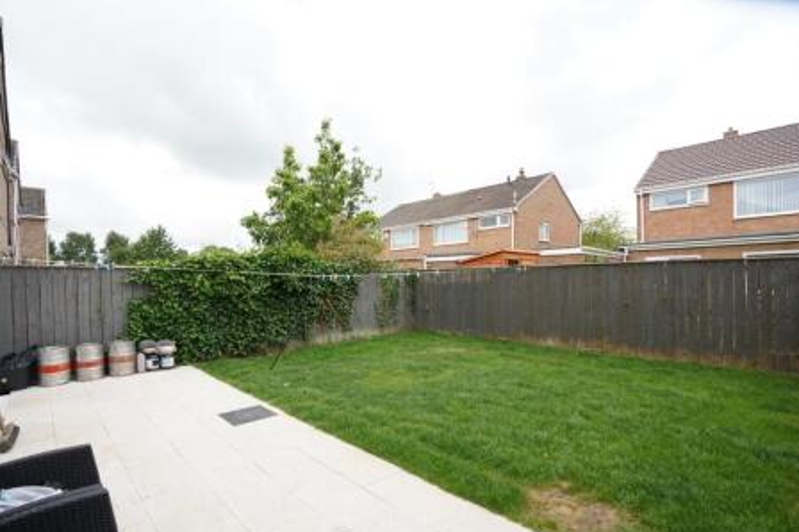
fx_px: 377
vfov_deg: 70.3
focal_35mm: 17
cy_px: 281
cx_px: 394
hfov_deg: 93.3
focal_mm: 16
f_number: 8
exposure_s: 1/250
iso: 400
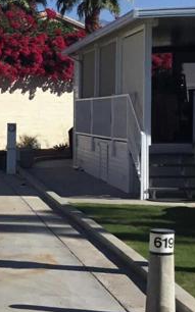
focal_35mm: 110
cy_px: 167
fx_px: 936
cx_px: -135
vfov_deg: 18.9
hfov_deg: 11.2
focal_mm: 3.3
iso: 25
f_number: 2.4
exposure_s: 1/2809
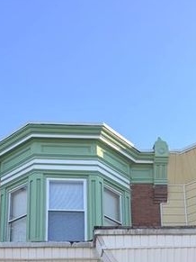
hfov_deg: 26.5
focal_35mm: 55
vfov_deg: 31.3
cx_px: 93
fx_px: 416
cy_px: 283
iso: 80
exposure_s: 1/1437
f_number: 1.78
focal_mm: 6.76
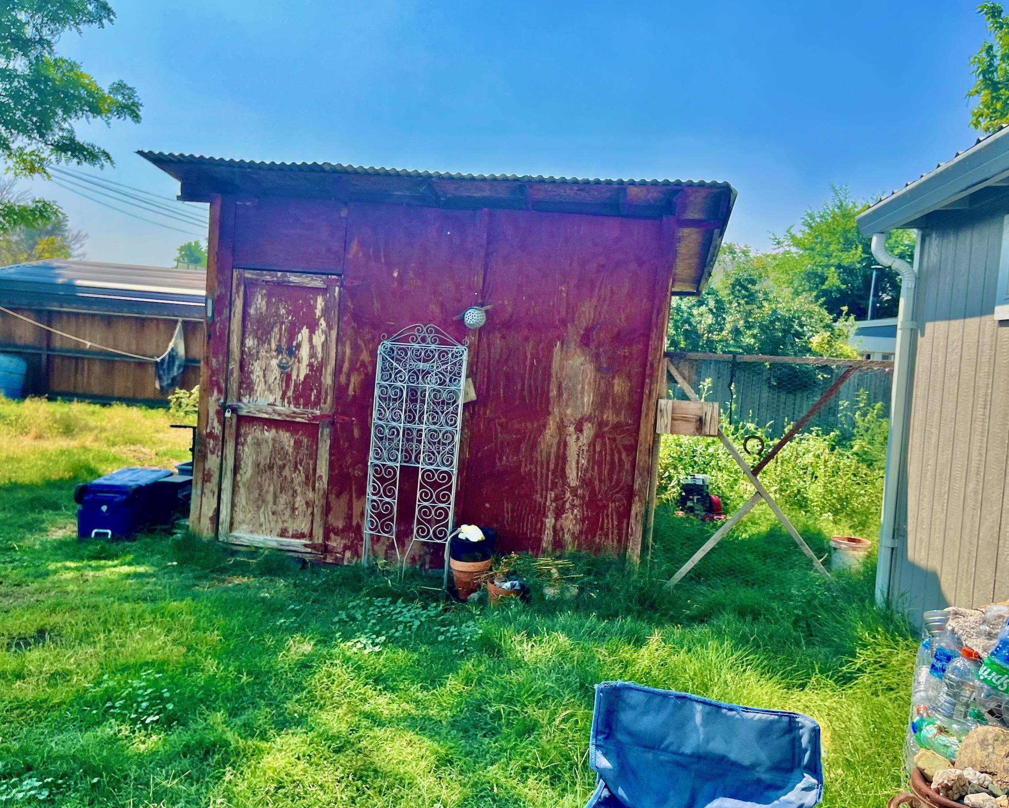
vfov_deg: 51.5
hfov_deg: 62.2
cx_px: 514
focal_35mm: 28
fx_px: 836
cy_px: 409
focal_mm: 5.1
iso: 50
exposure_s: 1/3215
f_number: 1.6
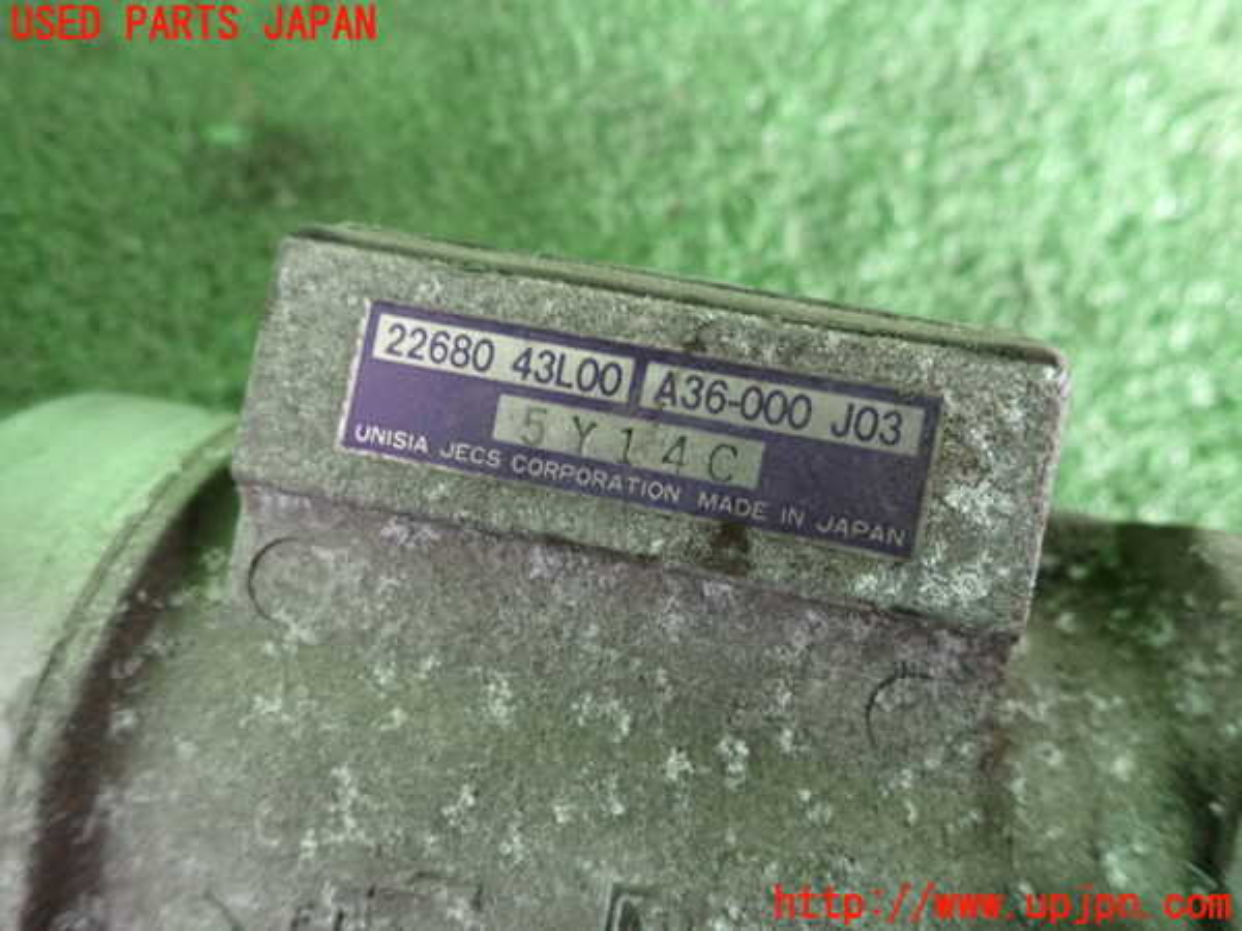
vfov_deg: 54.9
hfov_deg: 69.4
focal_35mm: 25
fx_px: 897
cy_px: 466
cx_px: 621
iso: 800
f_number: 2
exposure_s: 1/25
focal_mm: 4.5
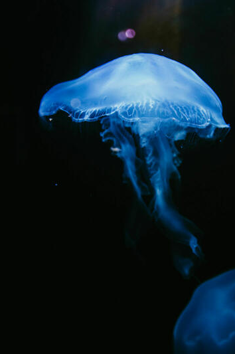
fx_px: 447
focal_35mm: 46
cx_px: 130
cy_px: 173
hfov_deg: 29.4
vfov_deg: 43.2
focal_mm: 27
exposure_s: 1/200
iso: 2500
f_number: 2.8
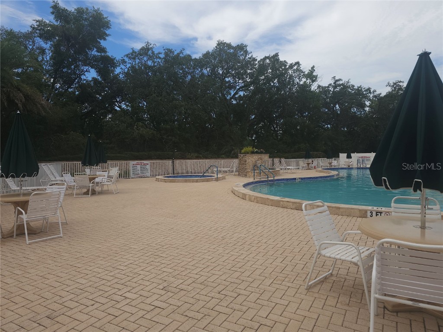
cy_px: 166
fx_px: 294
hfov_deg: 73.9
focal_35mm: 23
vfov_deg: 58.9
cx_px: 222
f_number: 1.7
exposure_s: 1/572
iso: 10
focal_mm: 6.3
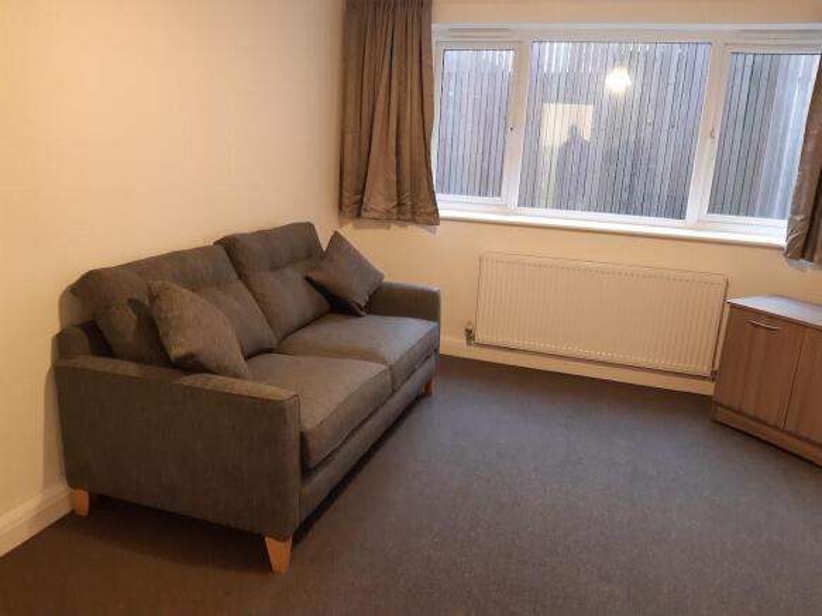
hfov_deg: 67.3
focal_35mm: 26
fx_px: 617
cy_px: 308
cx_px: 411
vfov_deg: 53.0
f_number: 1.7
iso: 320
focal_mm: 3.92
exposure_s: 1/25
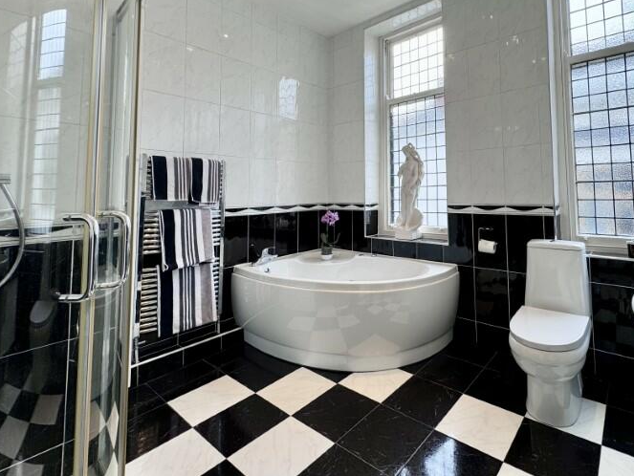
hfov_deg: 86.0
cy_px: 172
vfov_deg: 70.2
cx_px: 396
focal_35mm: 18
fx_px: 330
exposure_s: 1/101
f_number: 2.2
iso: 40
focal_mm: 2.22
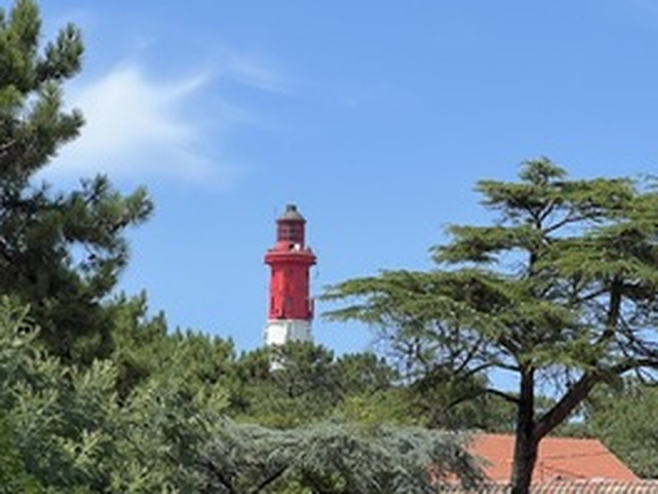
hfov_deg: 14.1
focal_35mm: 140
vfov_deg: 10.6
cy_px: 307
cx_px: 461
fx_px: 2661
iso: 32
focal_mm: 9
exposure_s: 1/791
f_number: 2.8
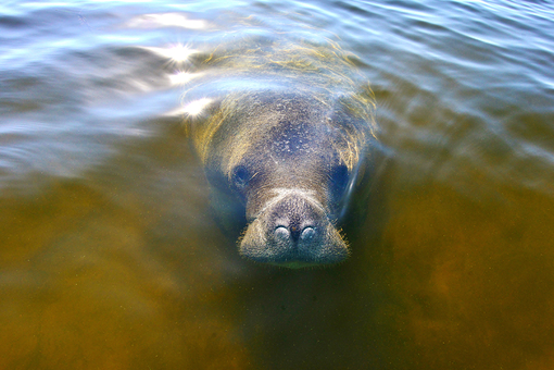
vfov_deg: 61.9
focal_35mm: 20
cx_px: 310
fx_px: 308
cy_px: 172
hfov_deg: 83.6
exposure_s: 1/800
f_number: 11
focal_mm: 17
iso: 400
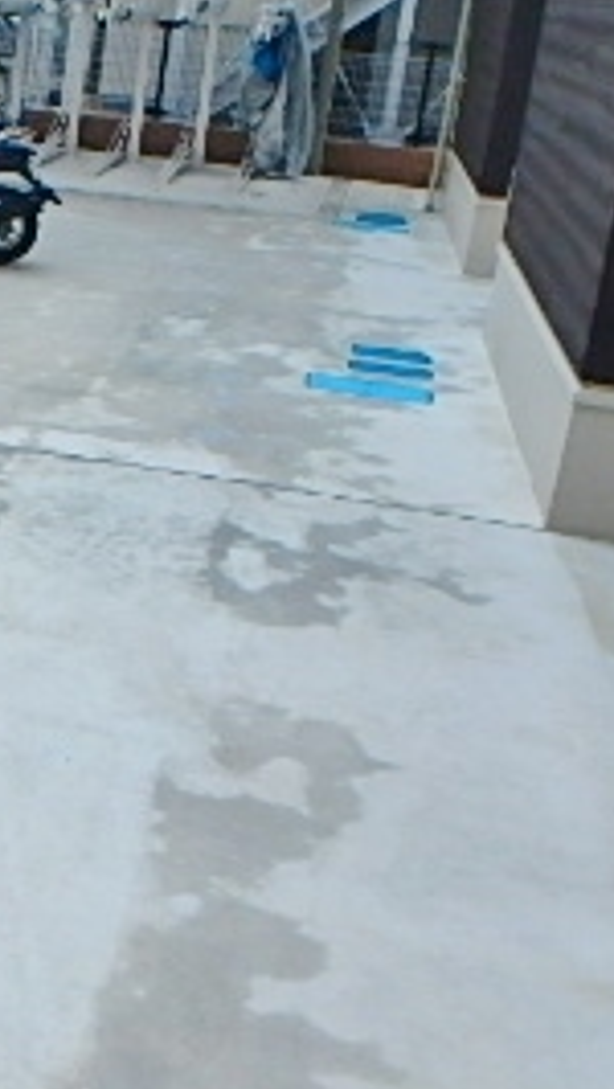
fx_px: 1589
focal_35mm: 55
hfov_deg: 19.1
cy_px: 405
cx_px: -319
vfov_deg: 37.6
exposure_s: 1/500
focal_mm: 3.7
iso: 125
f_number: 3.5
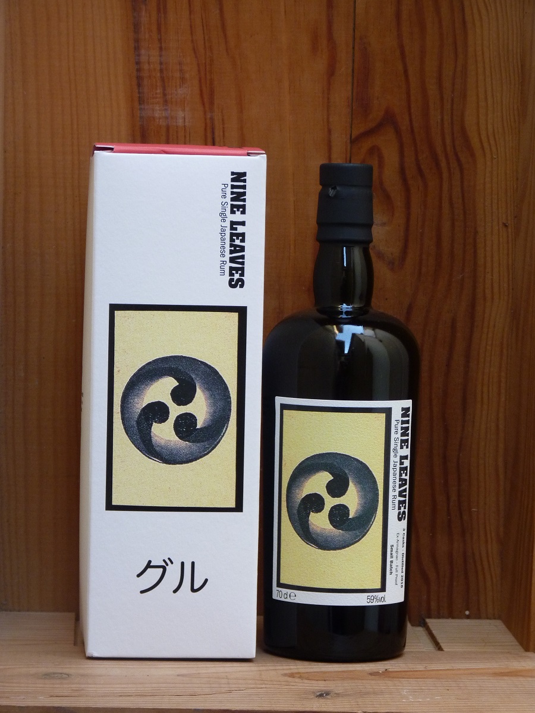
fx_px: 2658
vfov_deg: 15.3
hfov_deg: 11.5
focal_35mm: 129
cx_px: 268
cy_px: 356
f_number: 3.6
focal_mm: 23
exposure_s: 1/40
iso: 250
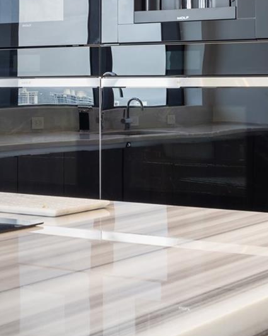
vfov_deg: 19.8
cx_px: 30
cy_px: 85
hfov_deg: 15.8
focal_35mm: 96
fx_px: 953
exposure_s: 1/2
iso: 250
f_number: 14
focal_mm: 34
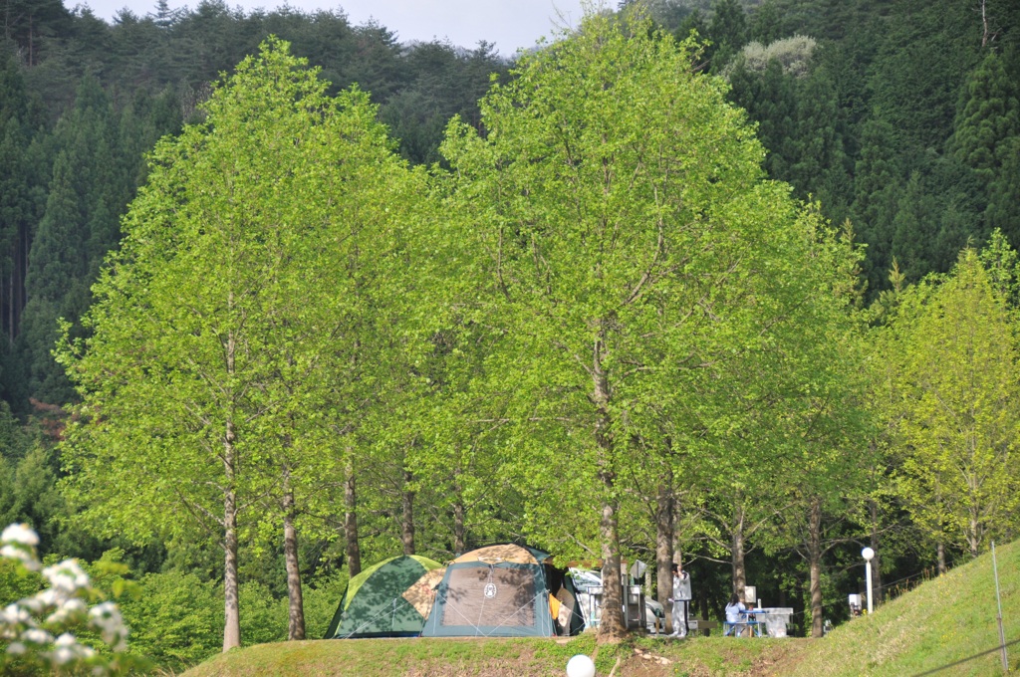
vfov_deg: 10.1
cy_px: 338
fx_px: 3820
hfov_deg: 15.2
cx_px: 510
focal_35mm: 135
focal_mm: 90
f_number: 5.3
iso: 320
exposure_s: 1/640
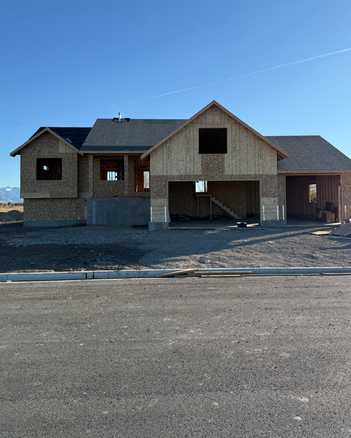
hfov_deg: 48.5
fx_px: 390
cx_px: 181
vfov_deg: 58.5
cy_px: 184
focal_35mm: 30
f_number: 1.78
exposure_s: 1/3145
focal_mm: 6.76
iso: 80
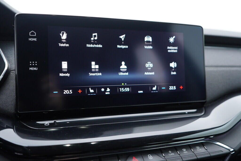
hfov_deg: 53.1
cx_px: 120
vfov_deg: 36.9
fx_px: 241
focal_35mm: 36
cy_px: 80
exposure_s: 1/40
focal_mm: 24
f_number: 2.8
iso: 160
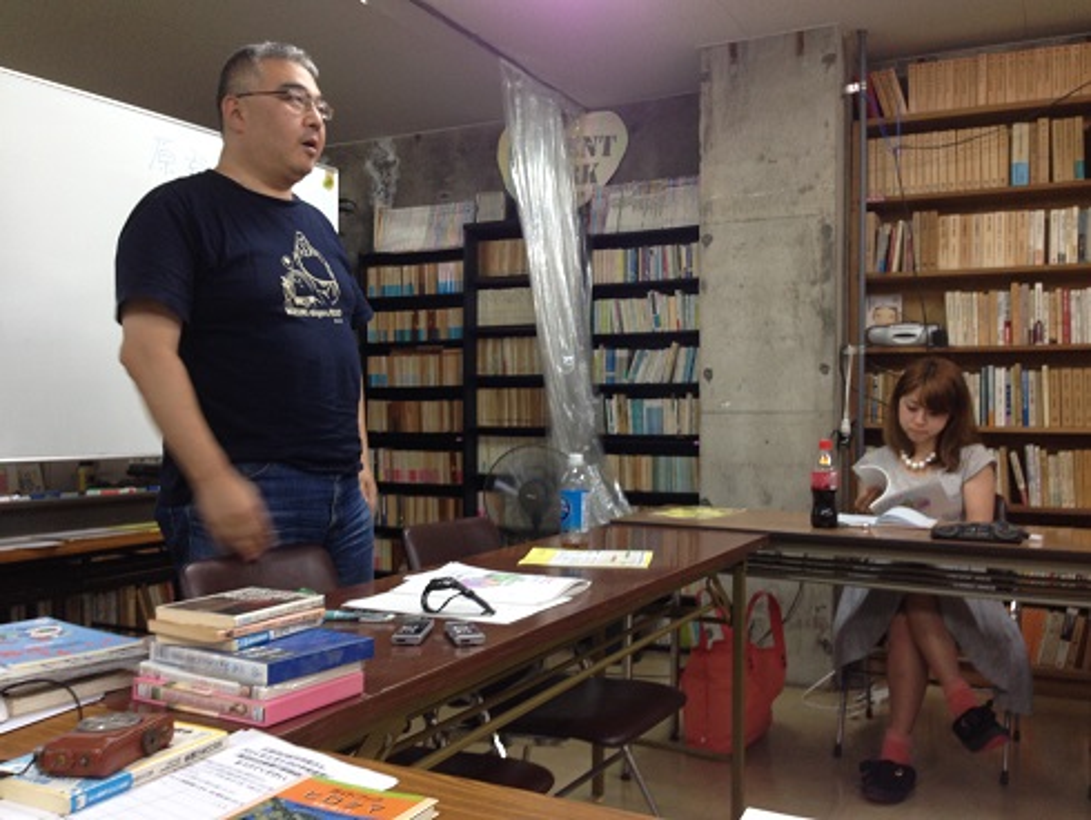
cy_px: 410
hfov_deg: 55.3
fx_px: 1041
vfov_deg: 43.0
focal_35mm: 33
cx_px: 546
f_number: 2.4
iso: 64
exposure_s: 1/20
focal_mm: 4.12
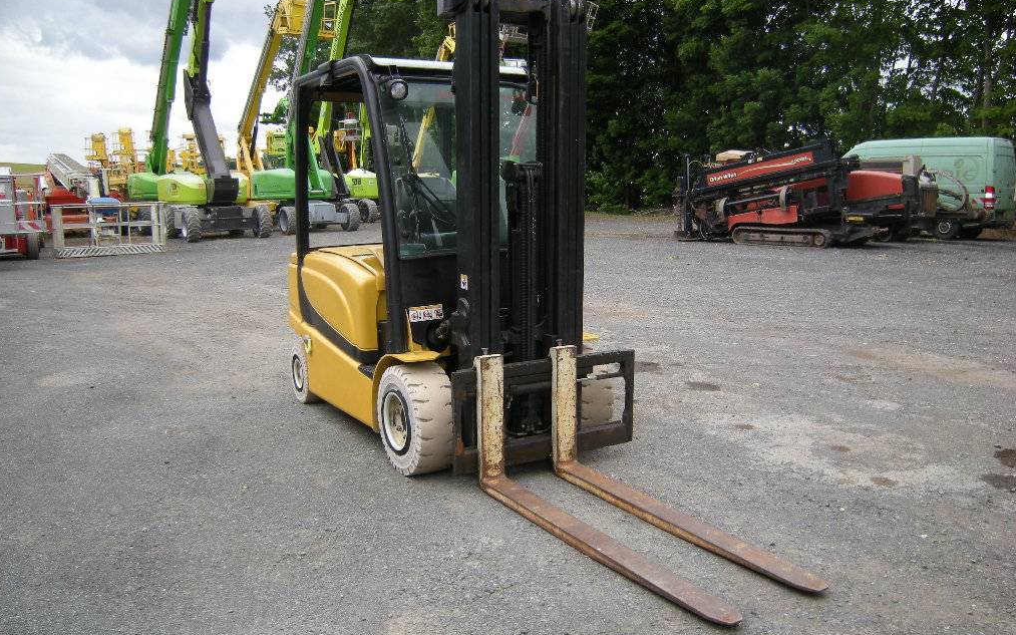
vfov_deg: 41.8
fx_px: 831
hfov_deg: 62.9
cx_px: 503
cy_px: 323
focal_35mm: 30
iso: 64
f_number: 2.8
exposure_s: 1/342
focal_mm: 4.7
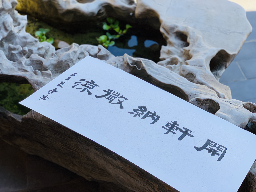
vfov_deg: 28.0
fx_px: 385
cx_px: 128
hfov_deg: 36.8
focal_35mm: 52
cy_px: 96
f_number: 2.4
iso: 16
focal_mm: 6
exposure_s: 1/122
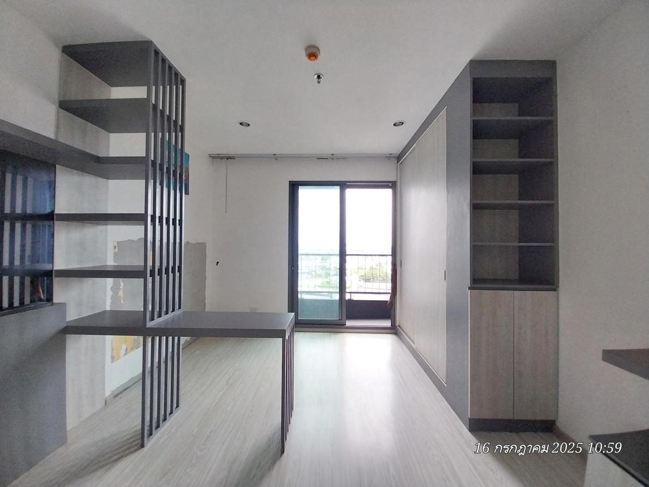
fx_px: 244
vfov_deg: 89.9
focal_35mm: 13
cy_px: 244
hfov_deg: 106.2
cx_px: 324
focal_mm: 1.3
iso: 64
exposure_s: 1/50
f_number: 2.2
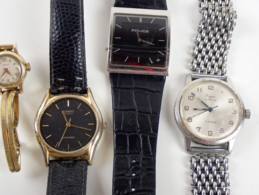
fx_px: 494
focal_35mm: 66
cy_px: 98
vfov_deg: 22.3
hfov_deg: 29.4
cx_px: 122
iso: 500
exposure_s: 1/60
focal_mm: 11.09
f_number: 3.6
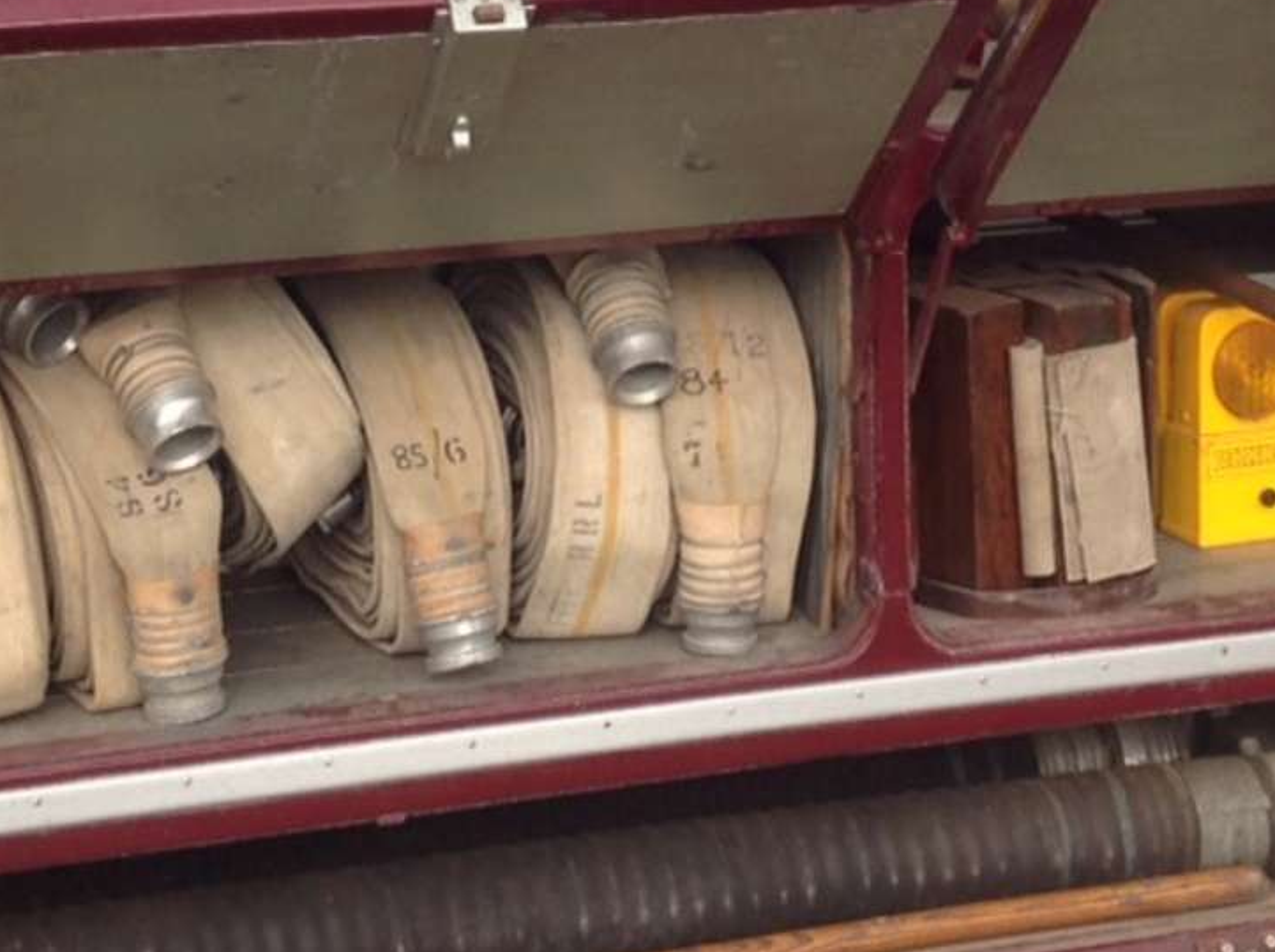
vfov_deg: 15.0
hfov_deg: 20.2
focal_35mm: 97
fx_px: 3567
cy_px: 19
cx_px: 743
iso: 50
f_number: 2.4
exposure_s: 1/570
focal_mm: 4.28
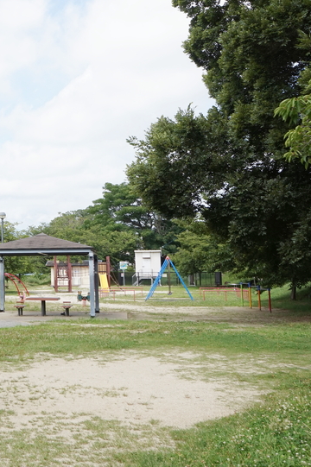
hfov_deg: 23.5
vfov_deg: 36.8
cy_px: 196
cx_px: -29
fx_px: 701
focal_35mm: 54
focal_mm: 18
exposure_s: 1/125
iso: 100
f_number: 10
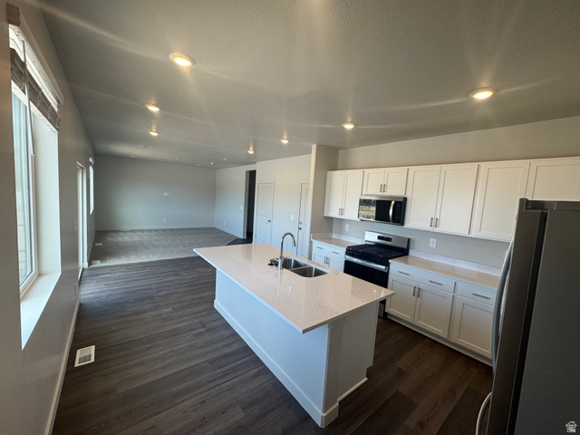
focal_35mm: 14
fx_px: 235
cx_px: 290
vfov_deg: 85.7
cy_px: 218
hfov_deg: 102.1
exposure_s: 1/120
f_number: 2.2
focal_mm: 2.22
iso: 80
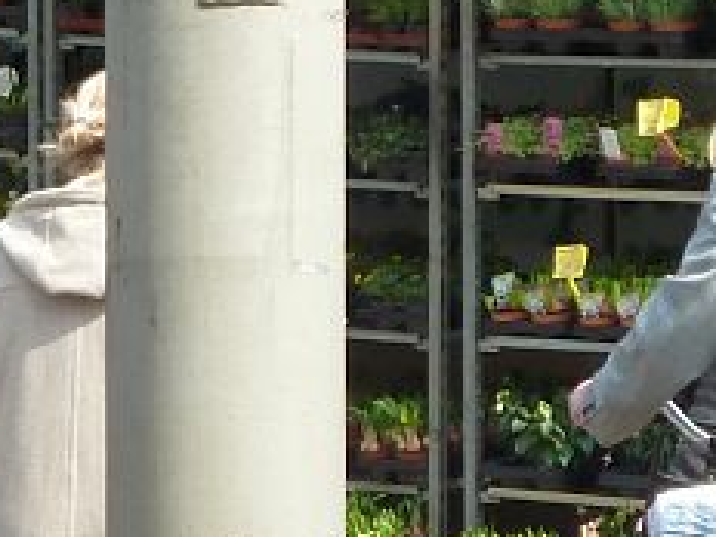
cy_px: -315
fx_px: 12493
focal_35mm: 604
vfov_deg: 2.5
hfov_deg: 3.3
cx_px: -586
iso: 80
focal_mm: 22.5
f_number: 4.5
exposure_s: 1/160
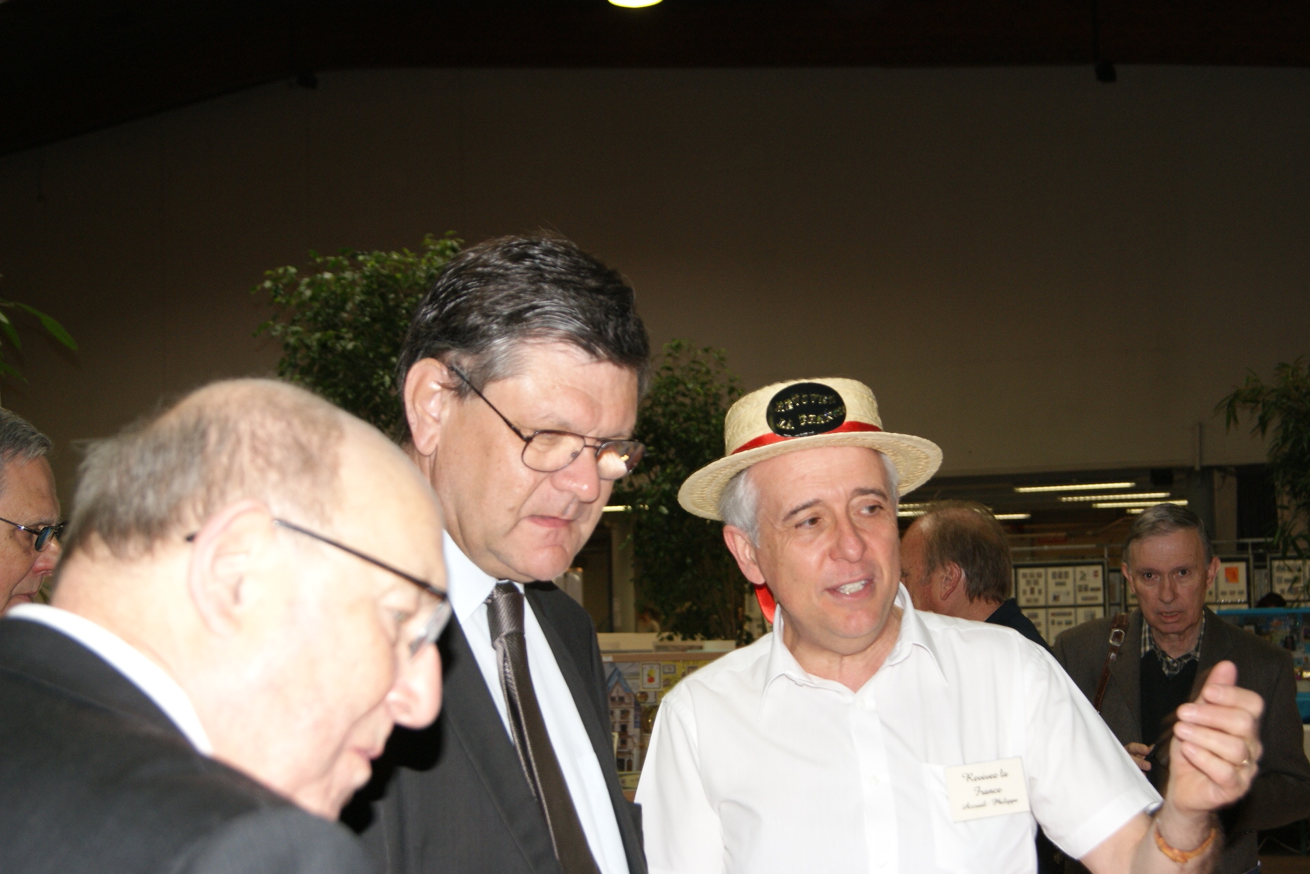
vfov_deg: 25.8
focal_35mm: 52
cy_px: 437
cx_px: 655
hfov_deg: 37.9
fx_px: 1910
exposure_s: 1/60
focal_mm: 35
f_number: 5
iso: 400
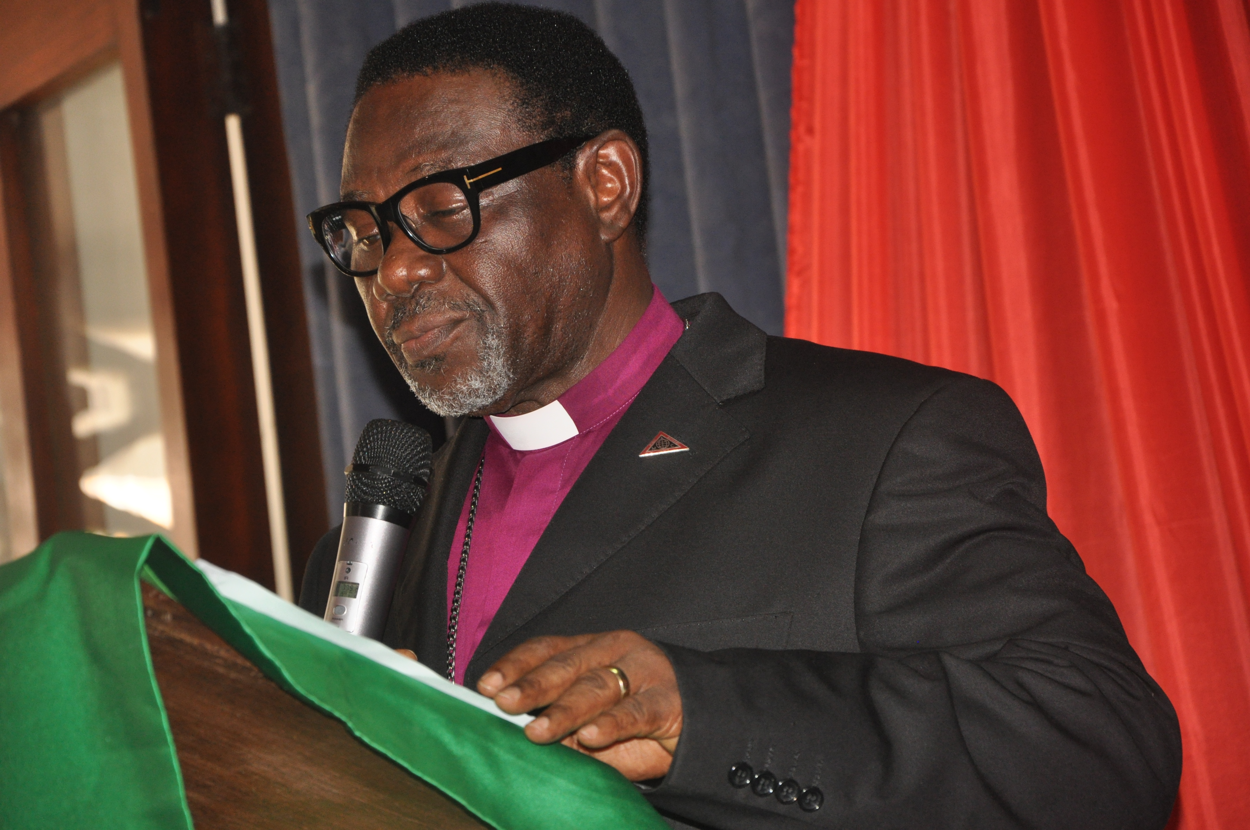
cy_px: 415
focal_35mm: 158
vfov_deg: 8.7
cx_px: 625
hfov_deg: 13.1
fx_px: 5462
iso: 800
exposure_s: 1/60
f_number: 5.6
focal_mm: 105
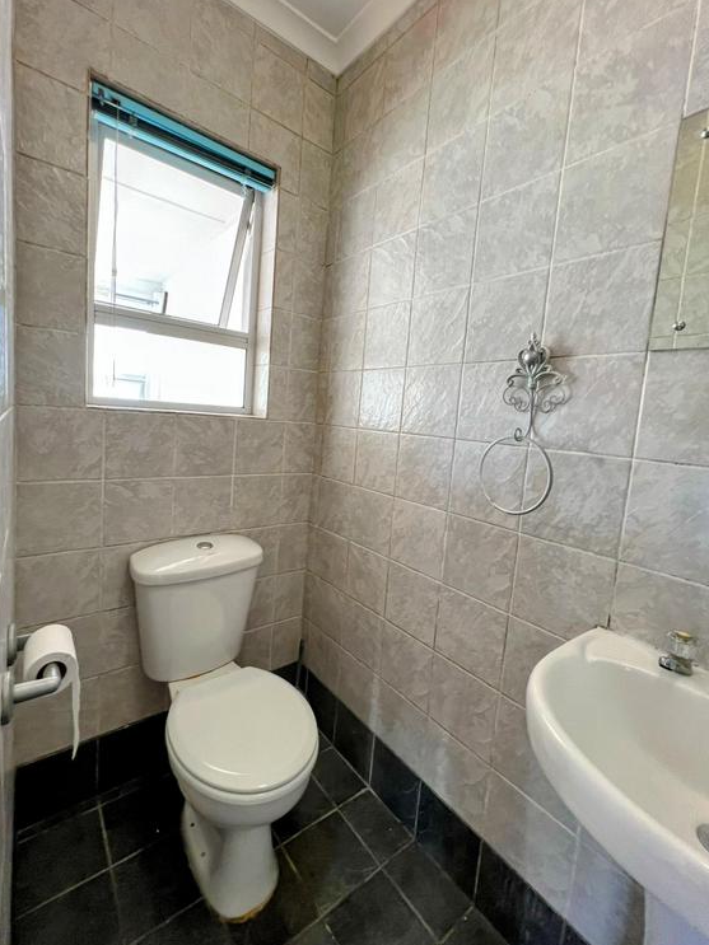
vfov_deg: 102.0
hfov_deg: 85.6
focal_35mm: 14
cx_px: 337
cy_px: 455
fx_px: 382
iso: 160
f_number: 1.8
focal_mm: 1.57
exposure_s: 1/100
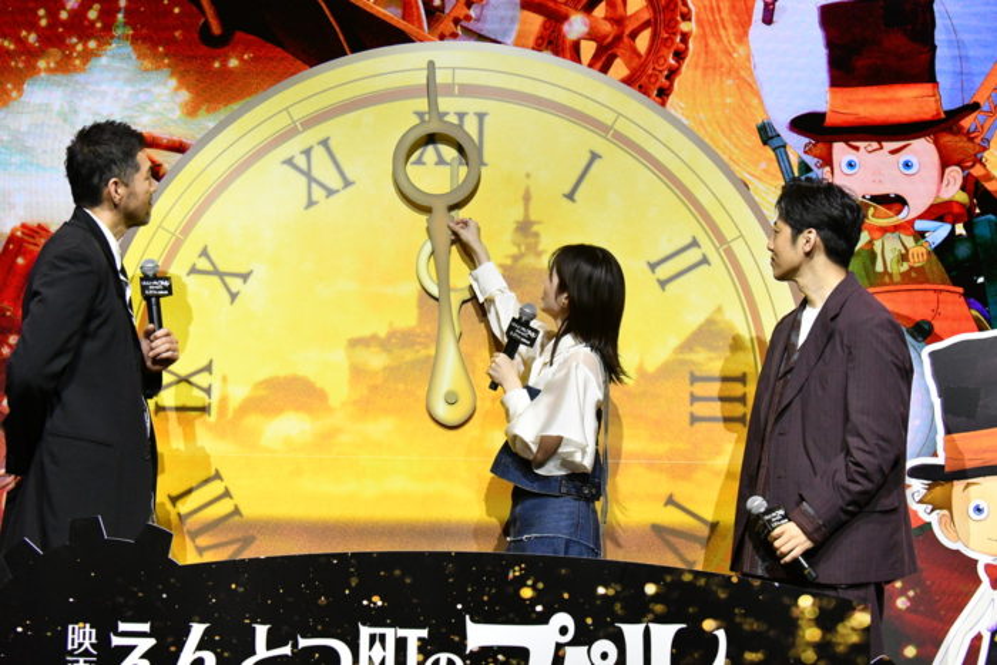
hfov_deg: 27.0
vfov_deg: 18.2
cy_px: 332
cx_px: 498
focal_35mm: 75
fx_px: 2077
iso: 3200
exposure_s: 1/250
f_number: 9
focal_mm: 50
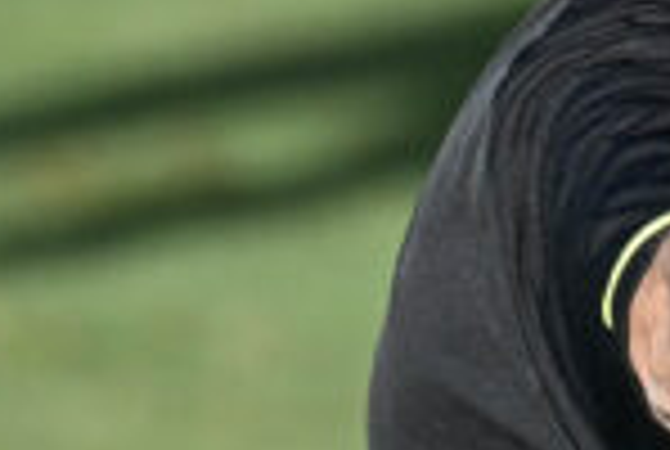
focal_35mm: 4118
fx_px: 76793
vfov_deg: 0.3
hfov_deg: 0.5
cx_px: 728
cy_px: -128
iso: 450
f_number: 4
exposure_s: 1/2000
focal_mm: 400
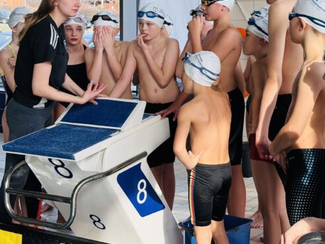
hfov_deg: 25.8
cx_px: 217
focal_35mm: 75
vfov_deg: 19.5
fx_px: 704
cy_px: 61
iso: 80
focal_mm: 6.76
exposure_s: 1/549
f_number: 1.78
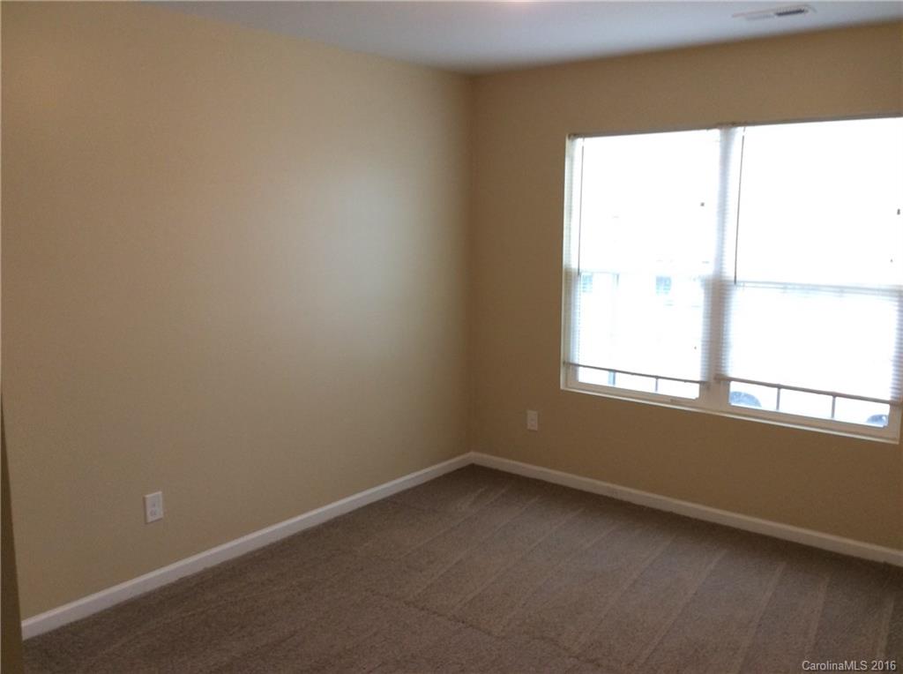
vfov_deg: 44.0
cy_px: 337
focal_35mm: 32
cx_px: 452
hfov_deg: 56.9
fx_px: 833
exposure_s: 1/24
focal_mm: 3.3
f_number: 2.4
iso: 80
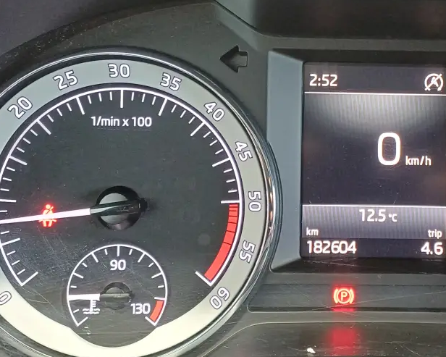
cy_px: 136
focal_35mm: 57
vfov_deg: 26.6
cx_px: 353
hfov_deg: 32.2
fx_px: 753
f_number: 1.8
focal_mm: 4.65
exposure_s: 1/25
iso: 400
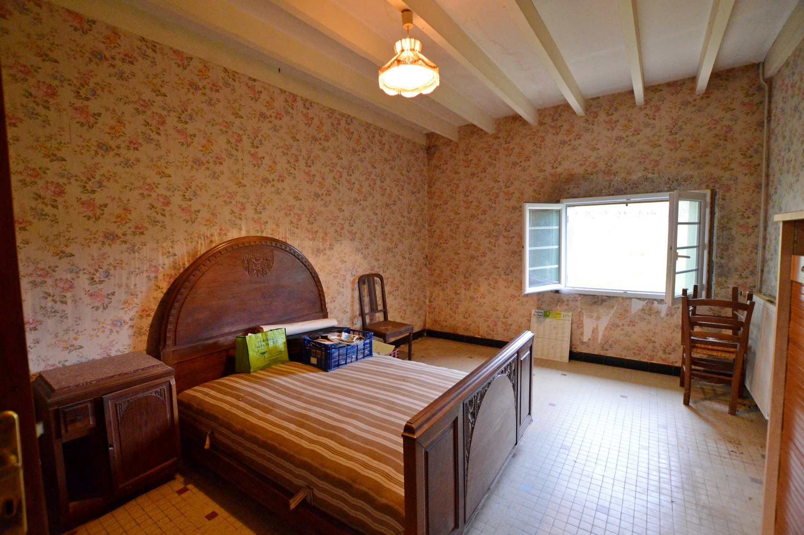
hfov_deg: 100.4
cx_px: 402
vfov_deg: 77.2
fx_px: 335
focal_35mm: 15
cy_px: 268
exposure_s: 1/60
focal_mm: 10
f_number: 3.5
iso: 2500
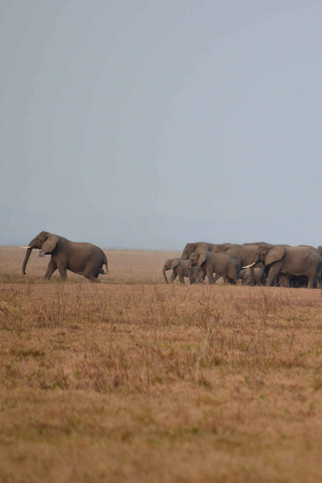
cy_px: 237
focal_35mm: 691
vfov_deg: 3.0
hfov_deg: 2.0
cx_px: 322
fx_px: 9270
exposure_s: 1/250
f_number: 5.6
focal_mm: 300
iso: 400
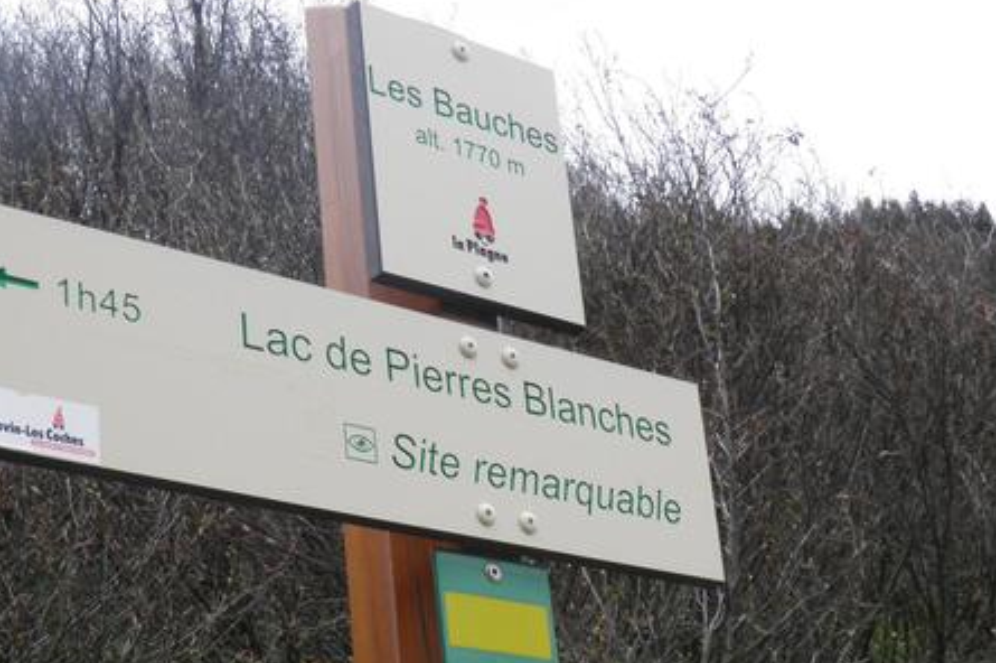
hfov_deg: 27.7
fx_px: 2018
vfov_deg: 18.4
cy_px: 567
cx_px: 443
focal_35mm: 73
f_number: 5.7
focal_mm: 7.1
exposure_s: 1/160
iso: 50
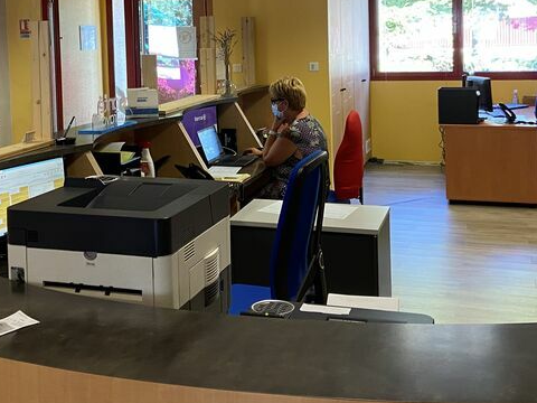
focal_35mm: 52
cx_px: 198
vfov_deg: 27.5
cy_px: 88
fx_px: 807
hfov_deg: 36.6
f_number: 1.8
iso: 125
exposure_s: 1/50
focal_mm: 4.25
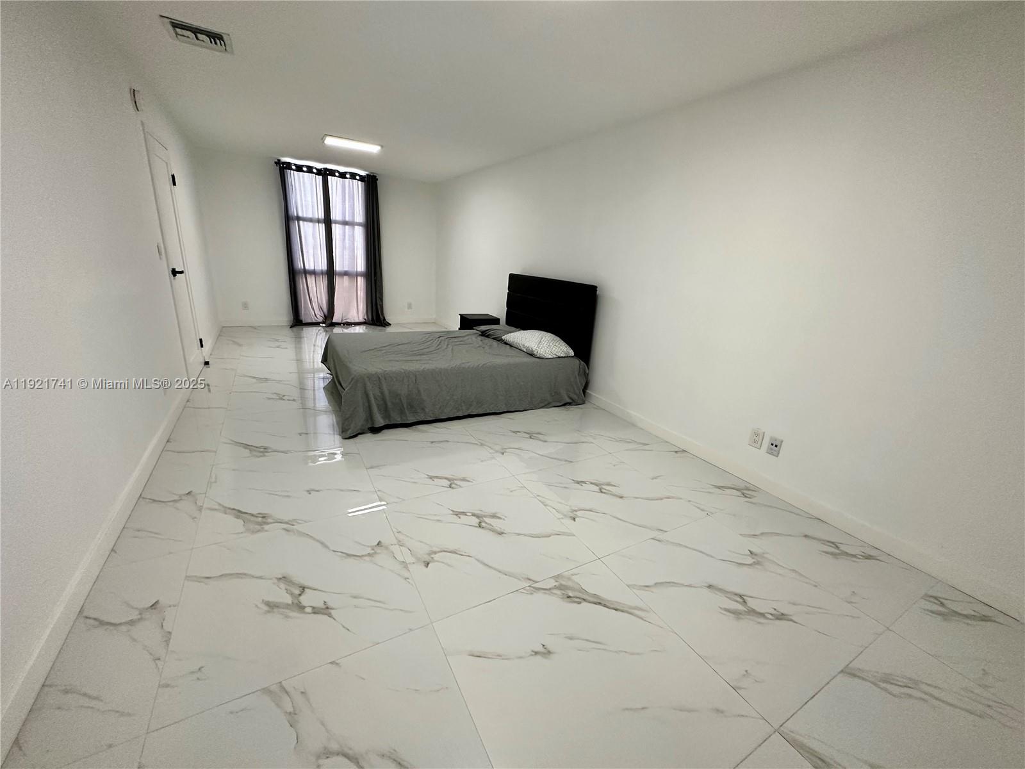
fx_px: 415
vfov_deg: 85.7
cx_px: 512
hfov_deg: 102.1
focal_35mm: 14
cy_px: 384
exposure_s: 1/120
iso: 250
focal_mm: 2.22
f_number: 2.2
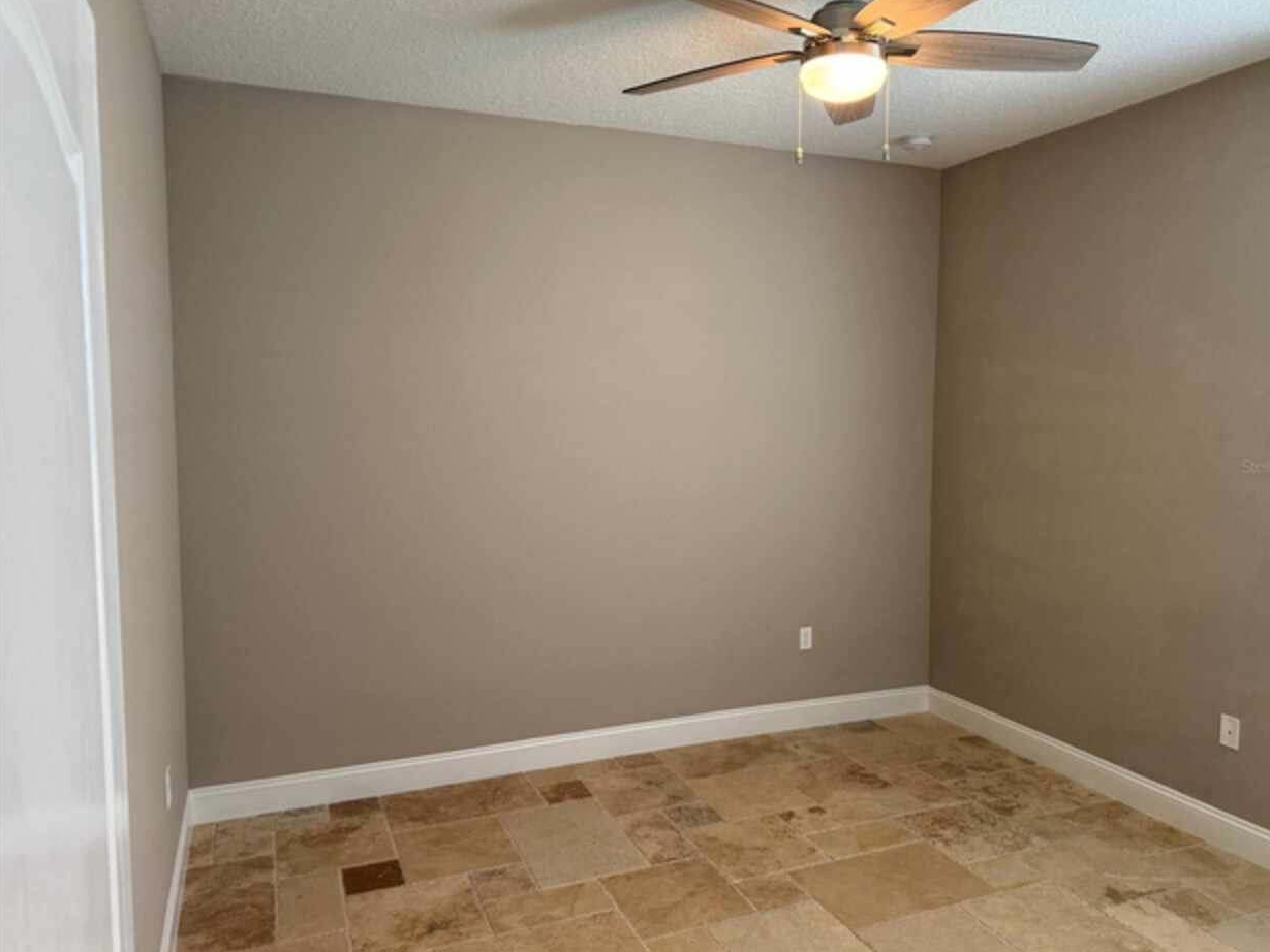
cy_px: 466
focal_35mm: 25
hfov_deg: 69.4
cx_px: 658
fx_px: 917
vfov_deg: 54.9
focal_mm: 6.76
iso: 160
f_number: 1.78
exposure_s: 1/60
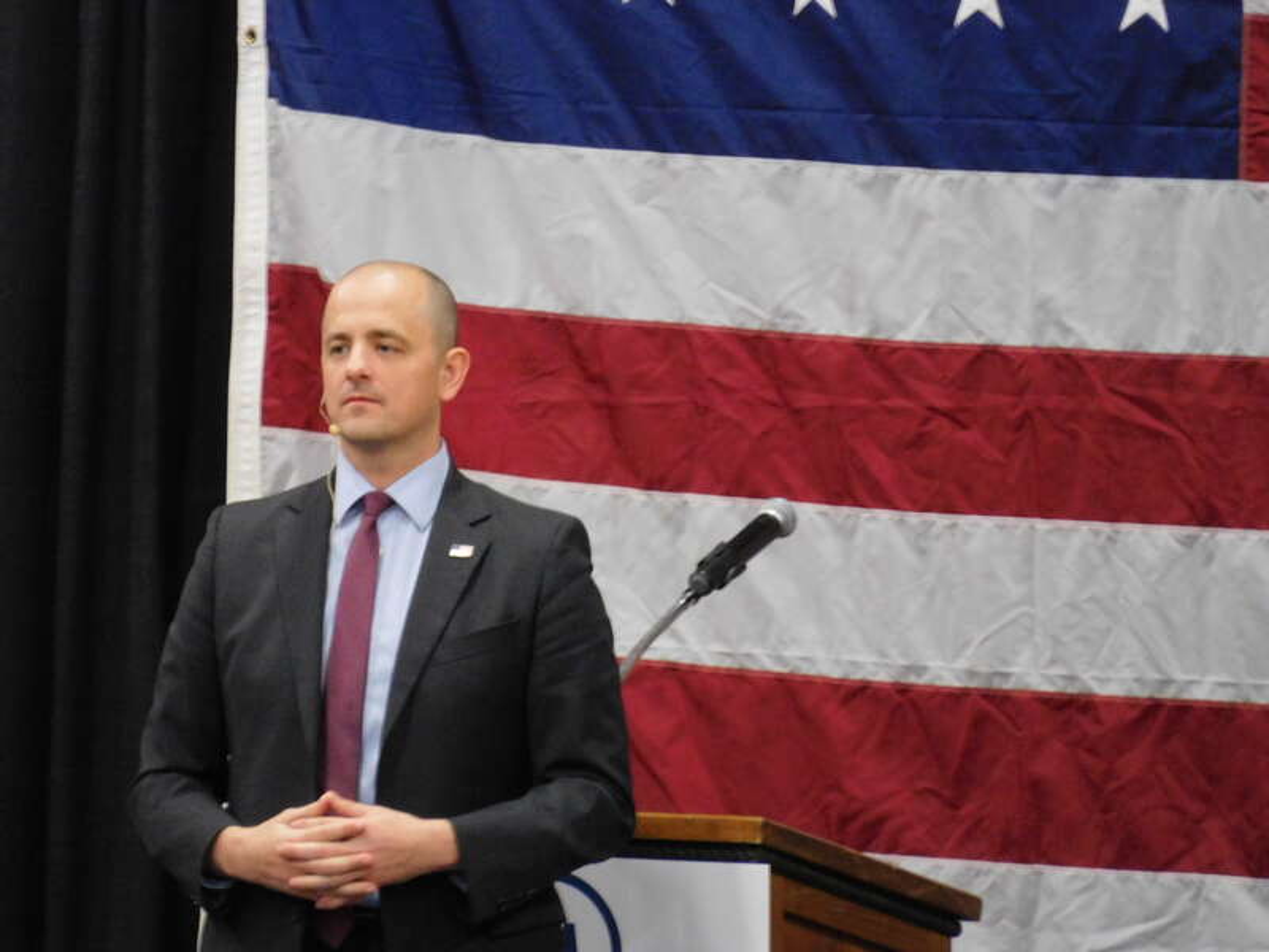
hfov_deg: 4.0
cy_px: 476
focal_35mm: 500
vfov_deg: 3.0
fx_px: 18330
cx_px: 634
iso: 800
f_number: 6.5
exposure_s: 1/8
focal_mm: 90
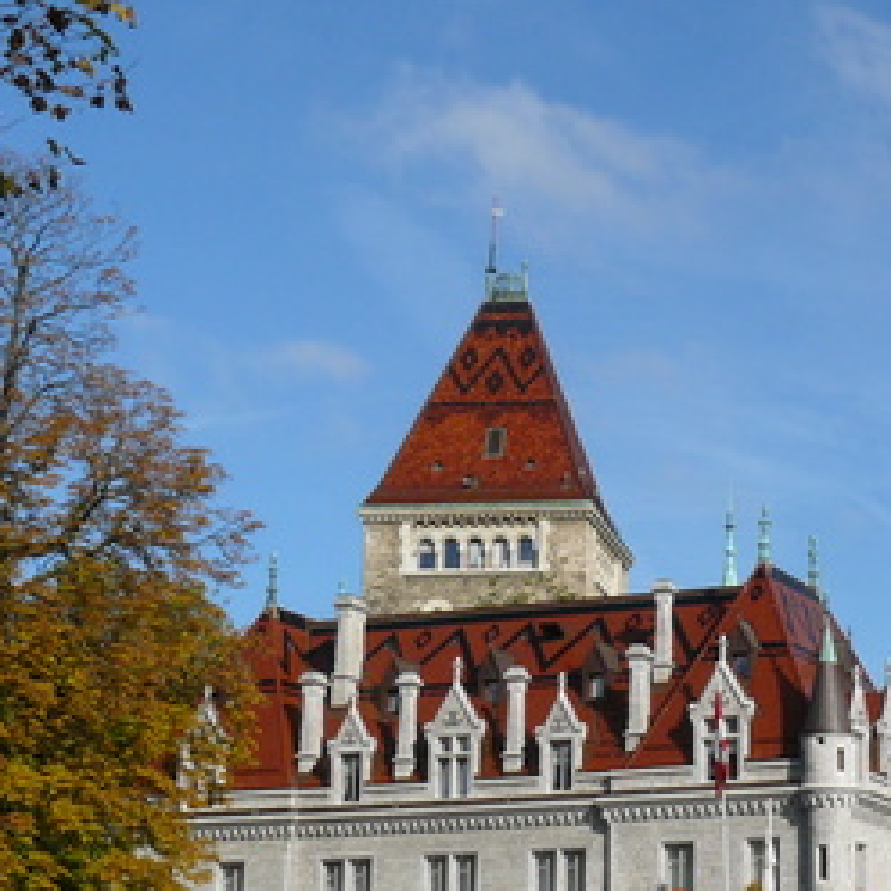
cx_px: 895
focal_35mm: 82
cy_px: 410
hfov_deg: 20.5
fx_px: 2388
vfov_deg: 21.1
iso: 100
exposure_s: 1/400
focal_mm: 6
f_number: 6.3
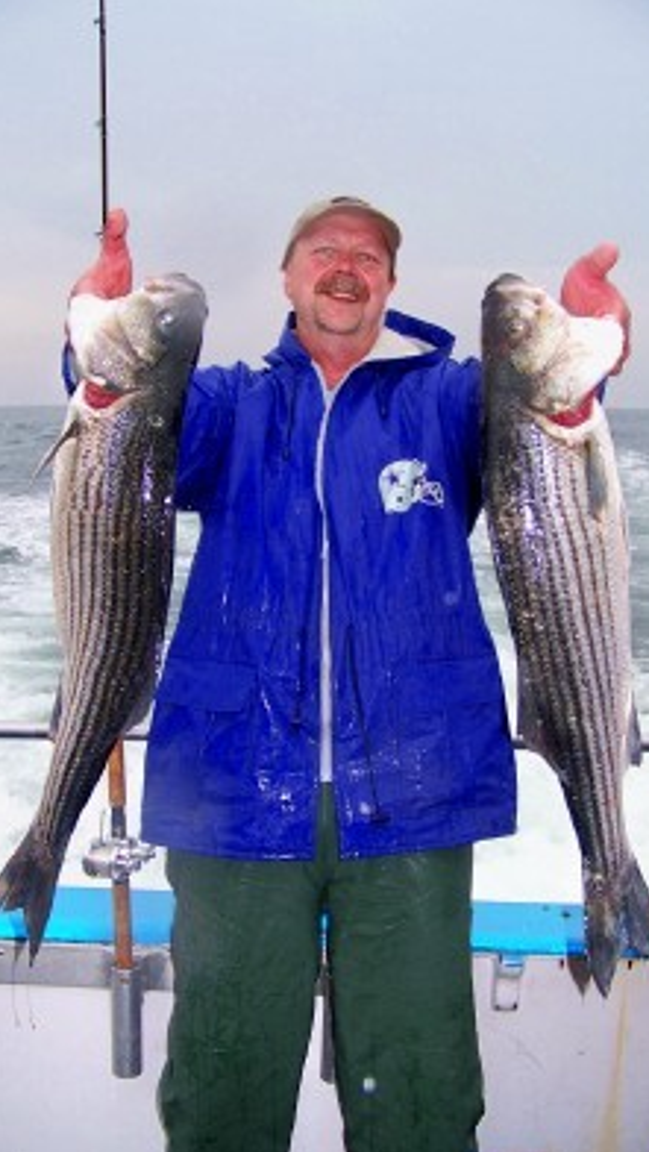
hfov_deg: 29.8
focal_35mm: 40
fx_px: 1222
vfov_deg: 50.5
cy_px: 585
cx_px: 329
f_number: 2.8
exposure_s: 1/160
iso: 64
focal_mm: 5.85
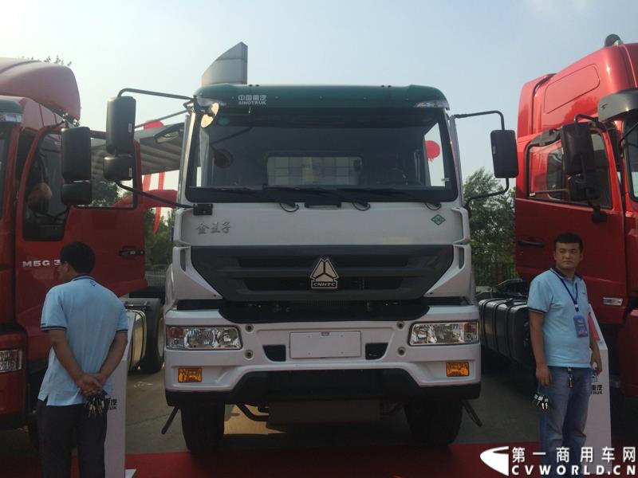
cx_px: 319
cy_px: 239
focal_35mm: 29
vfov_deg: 48.2
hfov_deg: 61.7
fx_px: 534
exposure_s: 1/2053
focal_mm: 4.15
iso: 32
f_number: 2.2
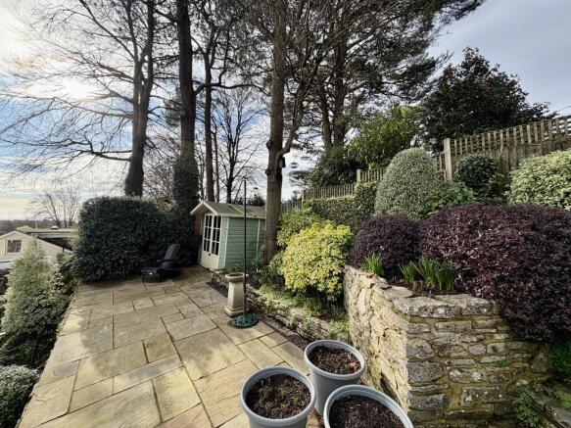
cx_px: 286
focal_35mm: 14
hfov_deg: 102.1
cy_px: 214
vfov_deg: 85.7
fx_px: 231
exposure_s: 1/694
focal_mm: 2.22
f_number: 2.2
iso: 40
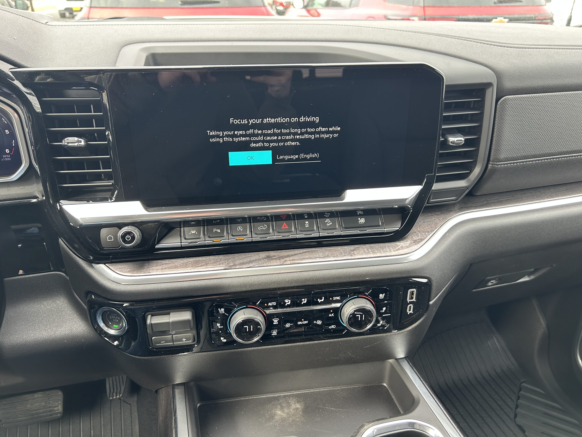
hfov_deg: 67.3
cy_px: 218
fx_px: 437
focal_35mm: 26
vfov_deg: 53.1
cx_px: 291
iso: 80
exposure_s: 1/121
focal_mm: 5.7
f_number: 1.5
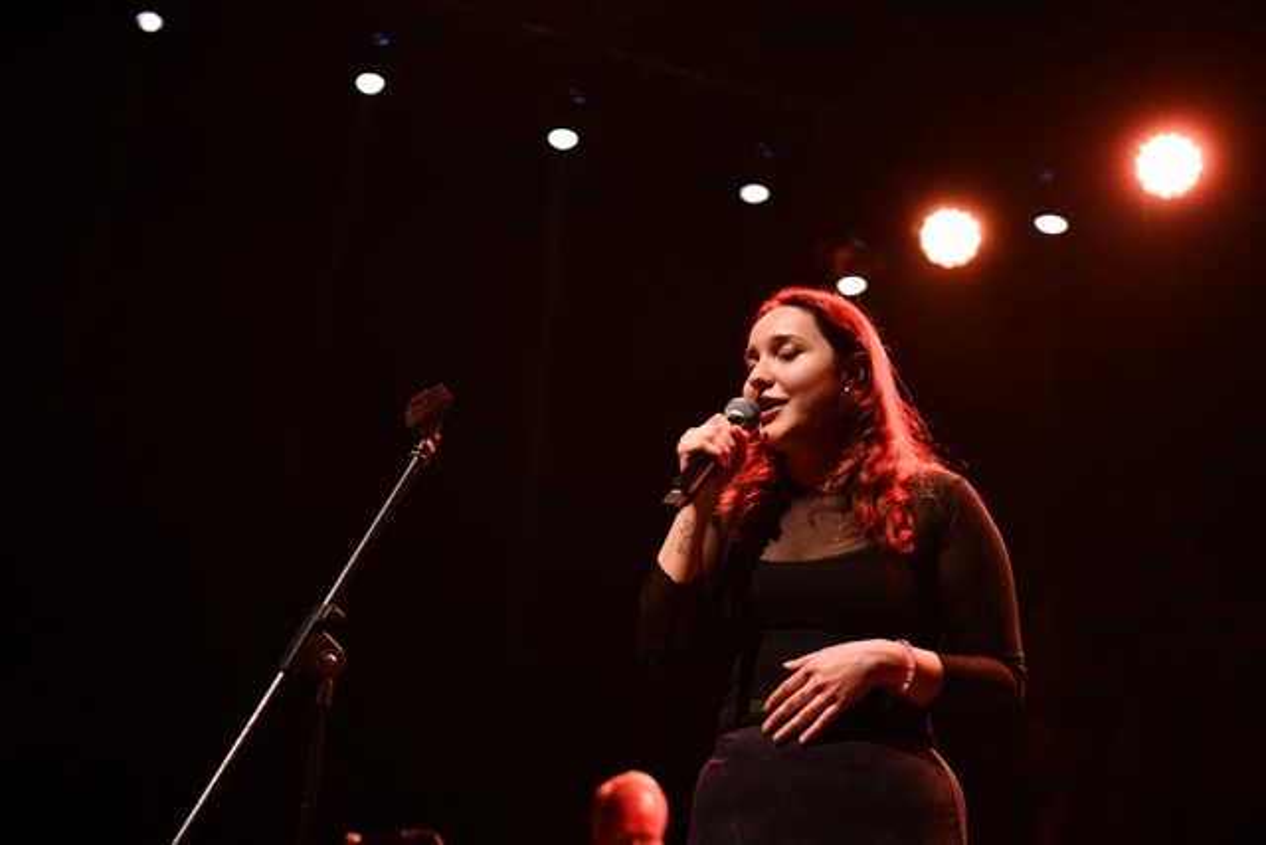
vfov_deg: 22.6
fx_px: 2110
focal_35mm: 60
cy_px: 422
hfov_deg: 33.4
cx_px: 633
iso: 1600
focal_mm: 60
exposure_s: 1/250
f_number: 2.8
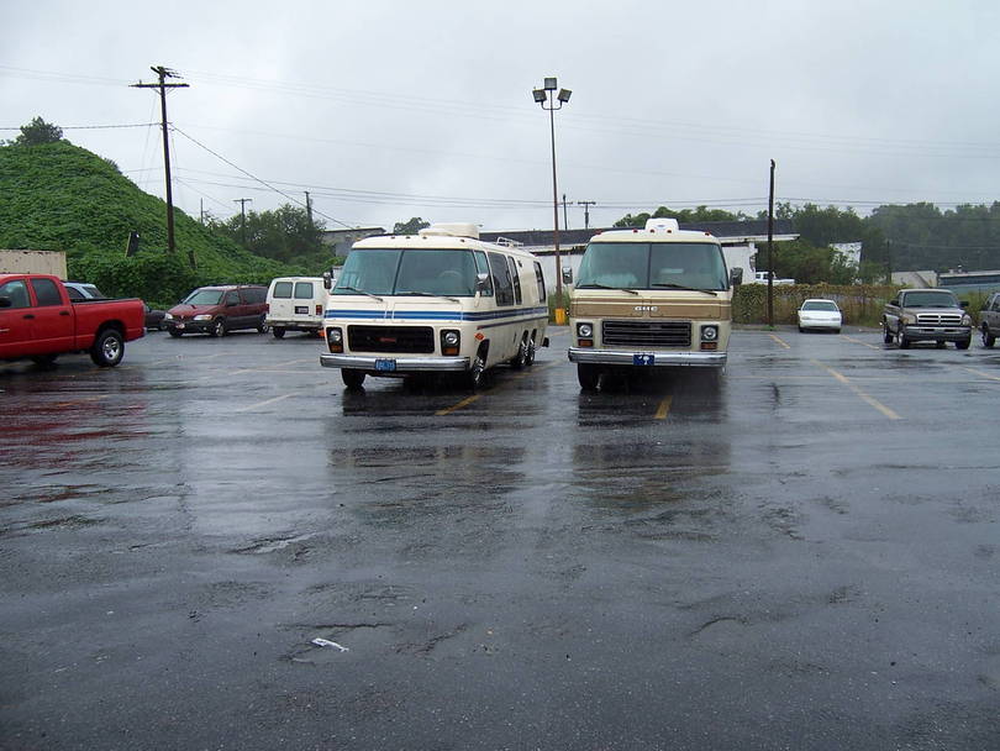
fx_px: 954
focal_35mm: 33
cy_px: 376
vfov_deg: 43.0
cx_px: 500
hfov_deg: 55.3
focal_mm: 5.5
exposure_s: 1/250
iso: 80
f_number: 3.4
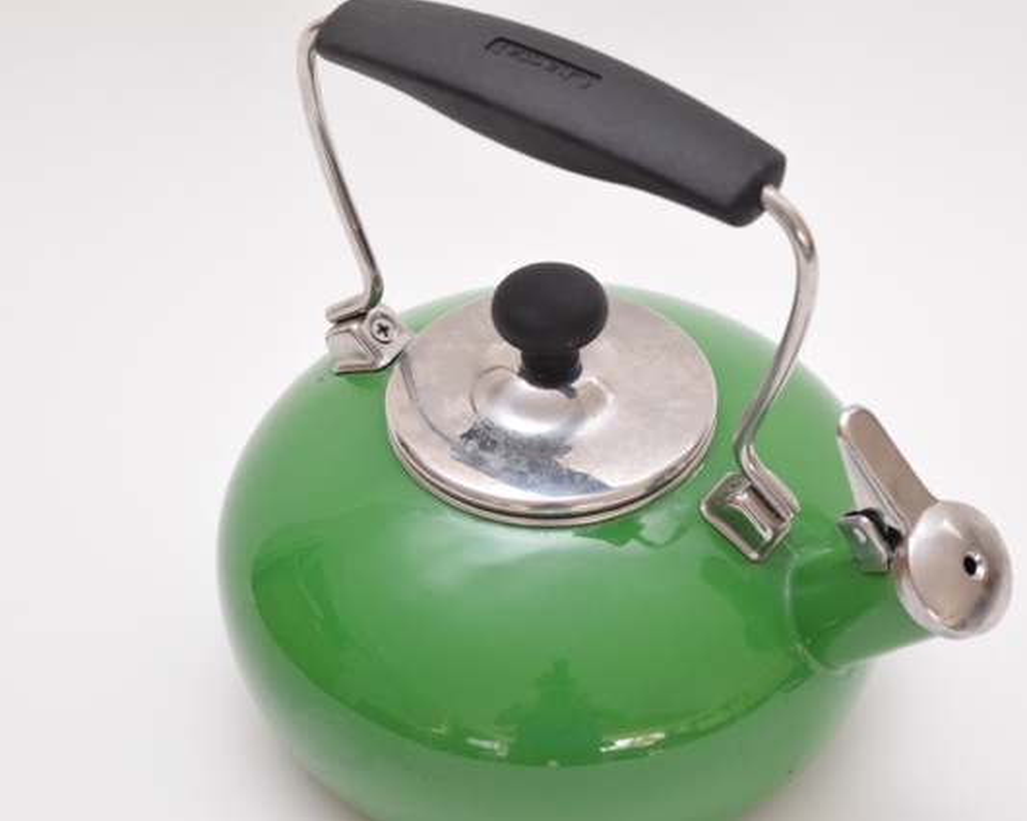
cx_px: 556
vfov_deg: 16.4
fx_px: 2844
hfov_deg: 20.5
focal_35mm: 94
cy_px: 410
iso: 1600
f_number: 5.6
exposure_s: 1/125
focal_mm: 55
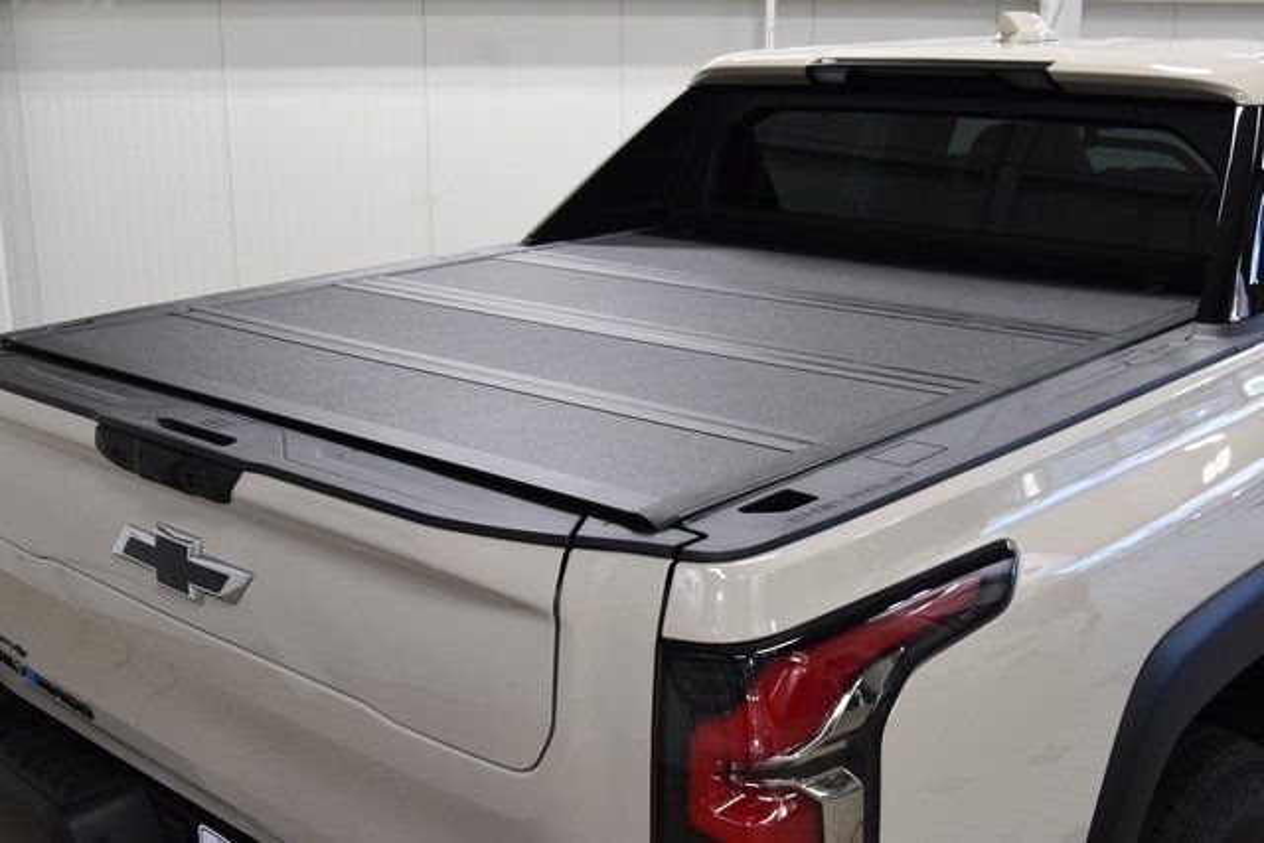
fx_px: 1528
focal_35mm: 44
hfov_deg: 45.0
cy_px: 422
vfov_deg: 30.9
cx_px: 632
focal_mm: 29
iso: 1600
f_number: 6.3
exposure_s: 1/60
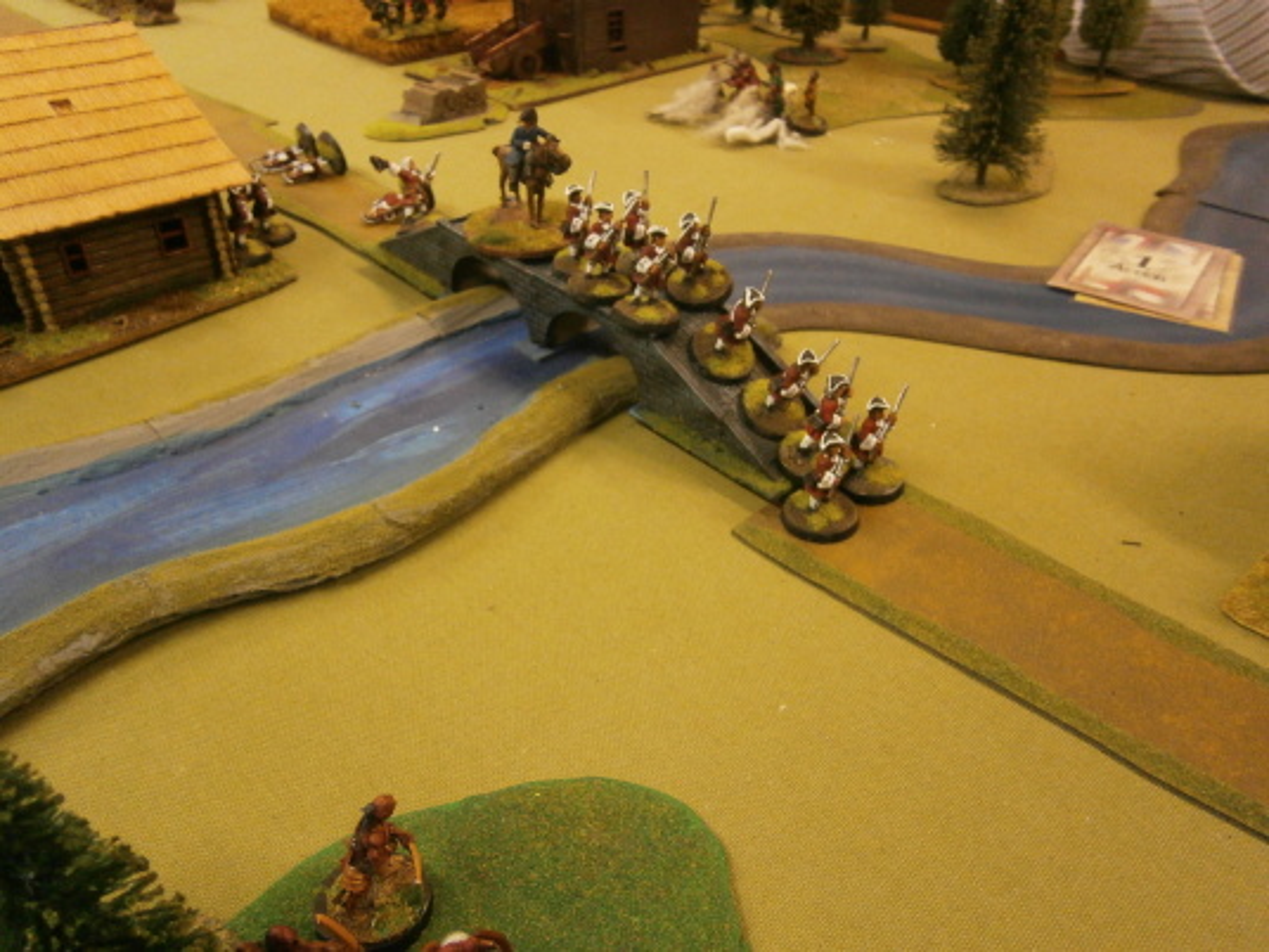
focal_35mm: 26
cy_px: 476
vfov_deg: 53.1
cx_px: 634
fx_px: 953
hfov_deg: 67.3
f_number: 2.8
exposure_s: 1/50
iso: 400
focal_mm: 4.7
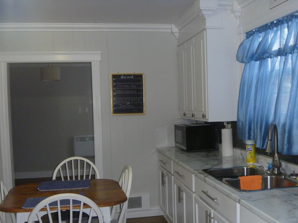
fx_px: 344
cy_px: 126
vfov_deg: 35.9
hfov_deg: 46.7
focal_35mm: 40
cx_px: 166
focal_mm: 6.3
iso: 250
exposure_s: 1/30
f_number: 3.5
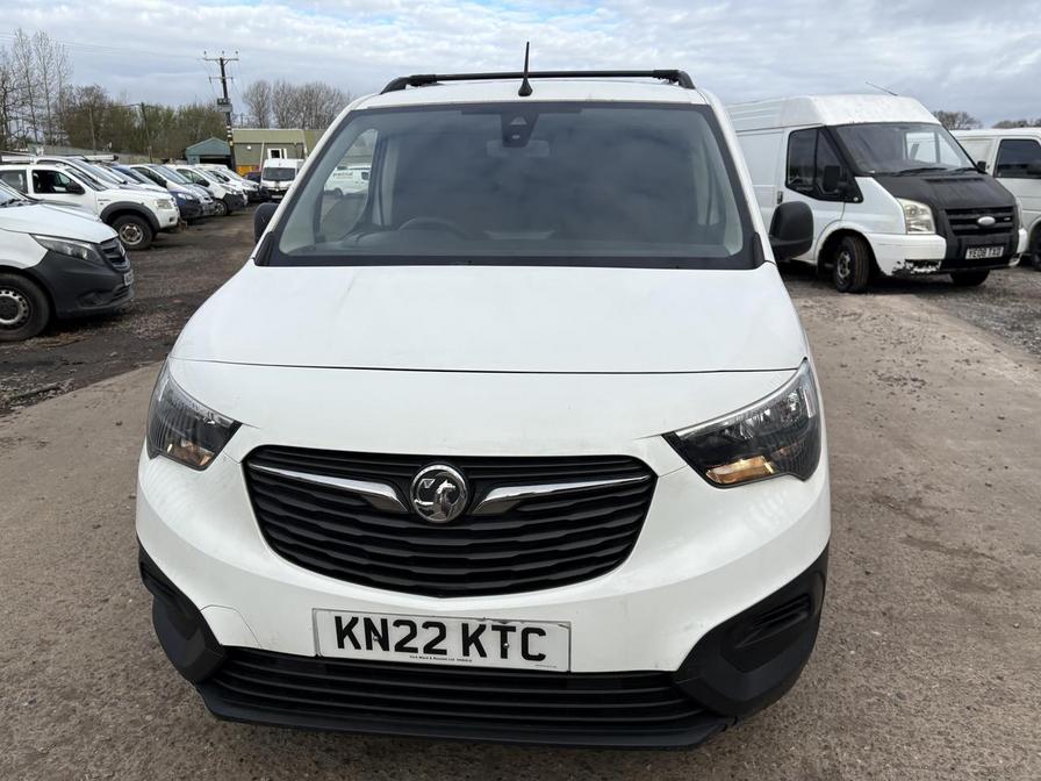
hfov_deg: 67.3
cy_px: 390
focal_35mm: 26
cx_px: 520
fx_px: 782
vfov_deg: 53.1
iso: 50
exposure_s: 1/2538
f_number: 1.6
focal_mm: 5.96
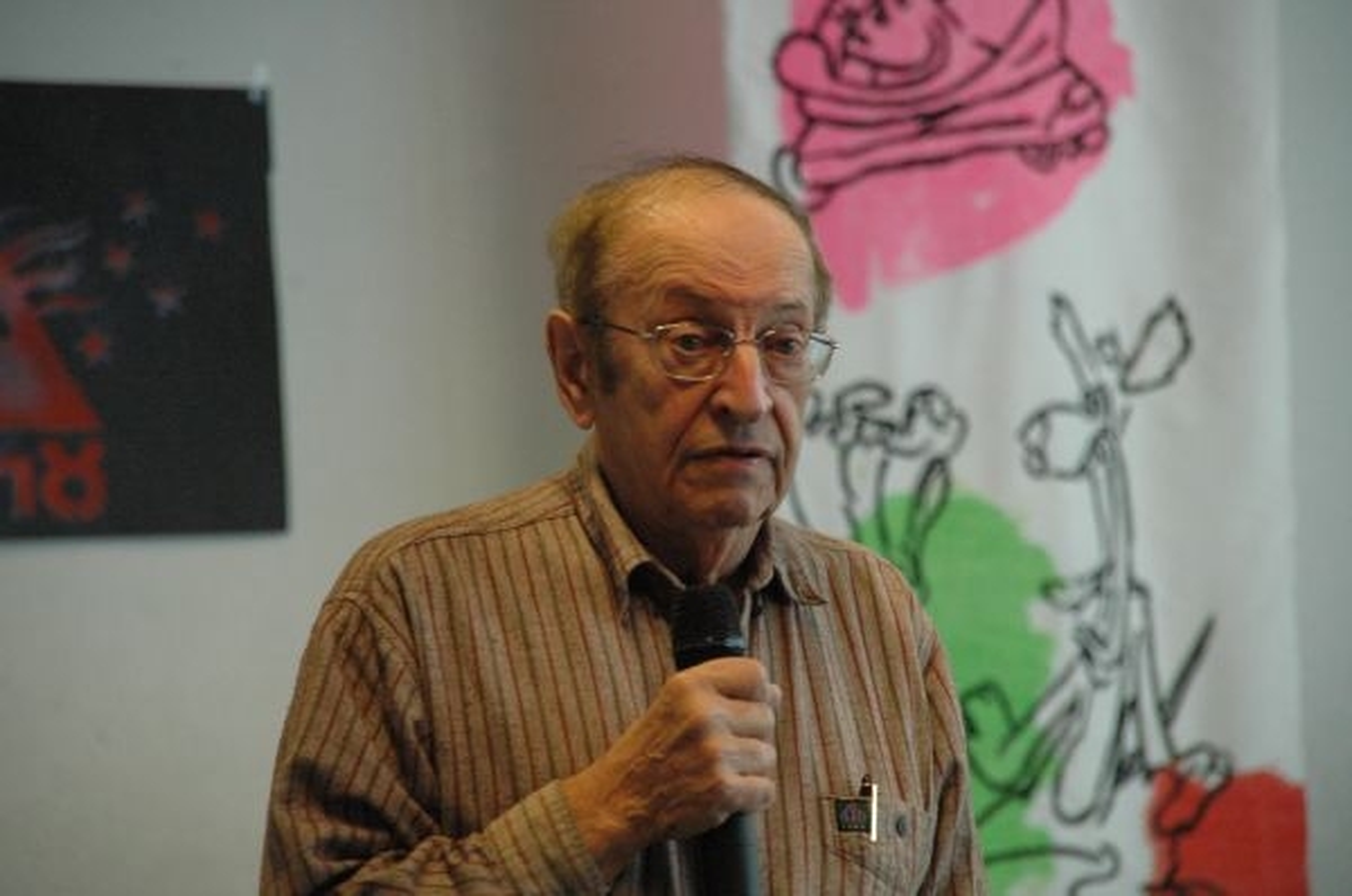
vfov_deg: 5.9
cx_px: 676
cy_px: 448
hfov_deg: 8.9
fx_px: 8718
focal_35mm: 232
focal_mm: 155
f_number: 6
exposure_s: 1/50
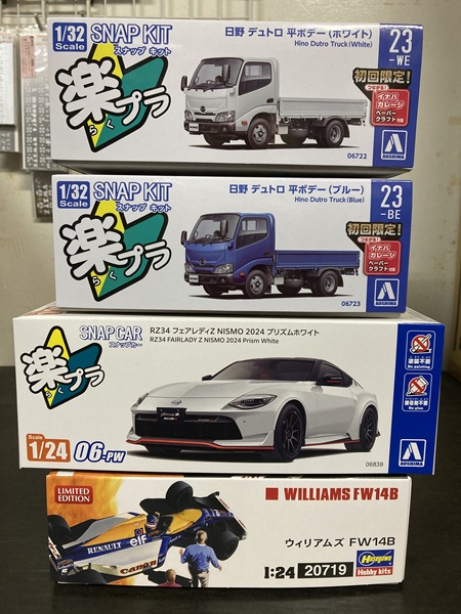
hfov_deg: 49.7
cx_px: 230
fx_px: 497
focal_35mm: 28
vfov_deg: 63.4
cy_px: 307
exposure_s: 1/60
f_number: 1.8
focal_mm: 3.99
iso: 125
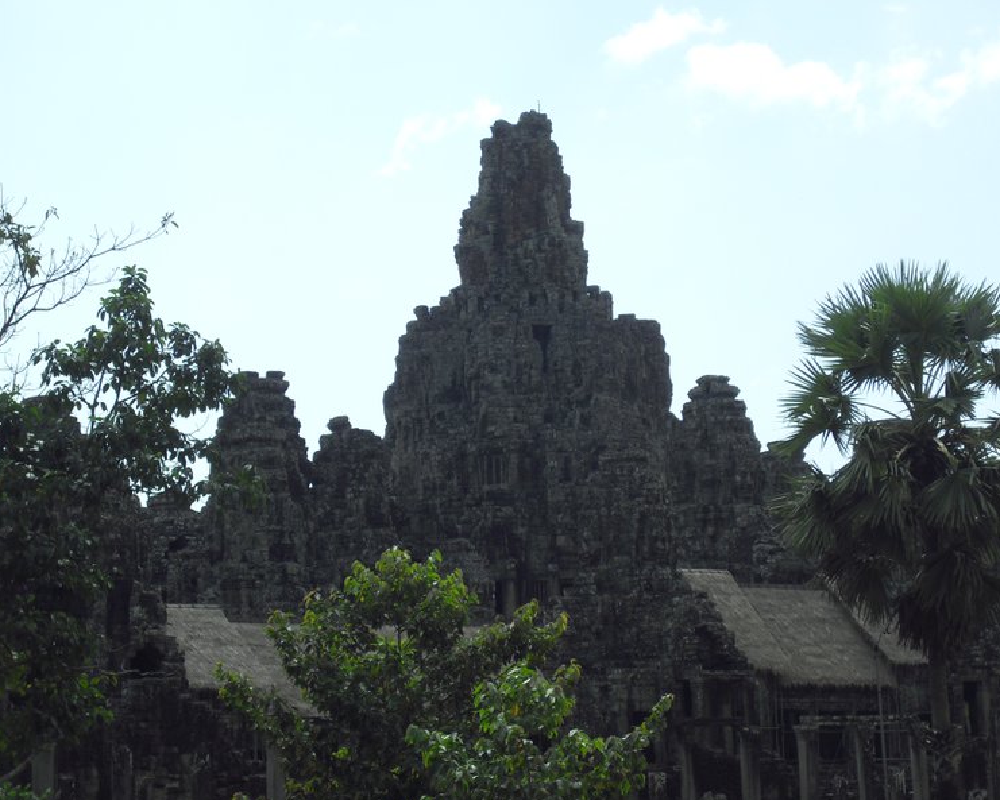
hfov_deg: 19.6
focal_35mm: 98
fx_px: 2901
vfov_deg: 15.7
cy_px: 402
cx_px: 511
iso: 100
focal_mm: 15.3
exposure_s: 1/1000
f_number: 4.7
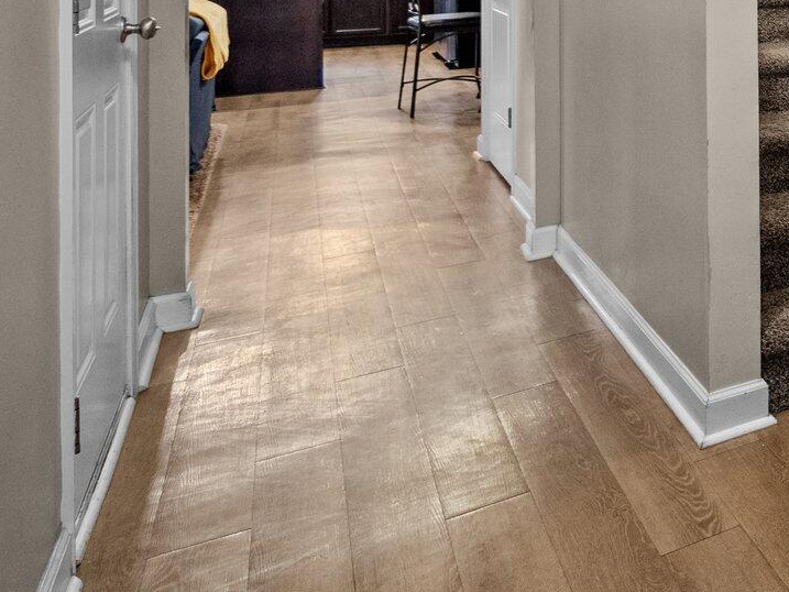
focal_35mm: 40
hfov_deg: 32.0
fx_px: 912
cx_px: 1084
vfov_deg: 30.5
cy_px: -120
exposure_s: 1/8
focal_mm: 7
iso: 400
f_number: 4
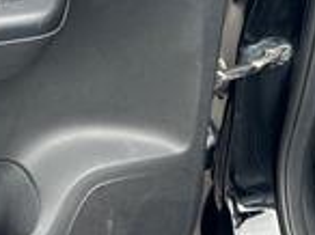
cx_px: -28
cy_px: -22
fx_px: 1036
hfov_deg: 16.8
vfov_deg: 12.7
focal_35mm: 114
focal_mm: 5.7
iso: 50
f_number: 1.5
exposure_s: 1/302
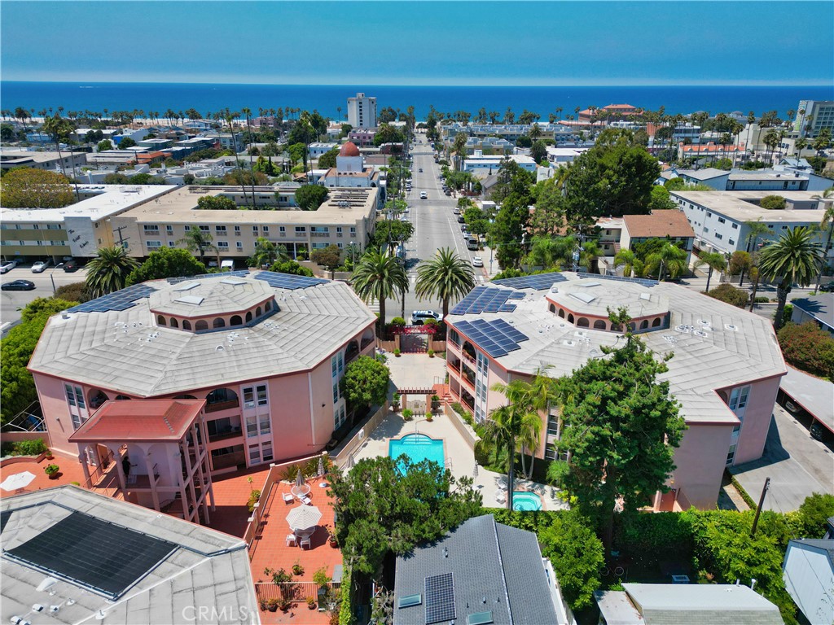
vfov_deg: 56.8
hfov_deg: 71.6
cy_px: 312
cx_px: 417
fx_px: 578
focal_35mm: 24
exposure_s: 1/3200
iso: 130
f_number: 1.7
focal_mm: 6.72
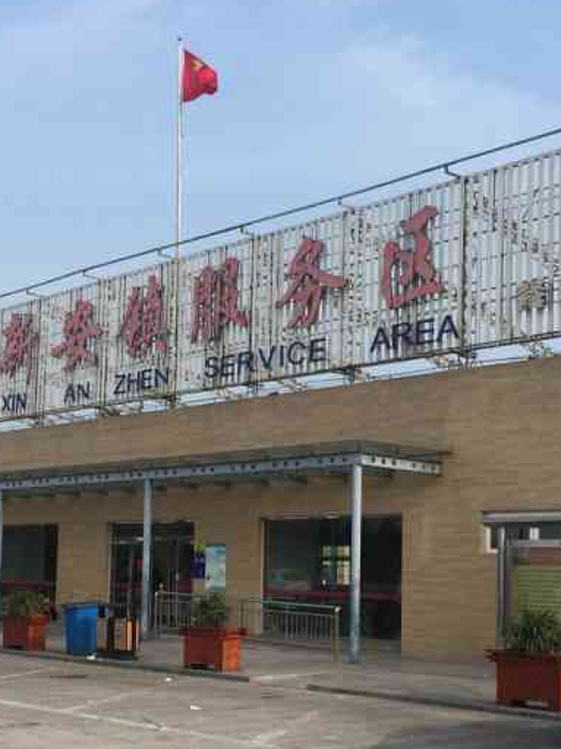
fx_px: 1146
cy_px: 479
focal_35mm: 53
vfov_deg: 35.9
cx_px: 211
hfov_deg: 27.4
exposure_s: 1/1522
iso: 32
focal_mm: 4.15
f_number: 2.2
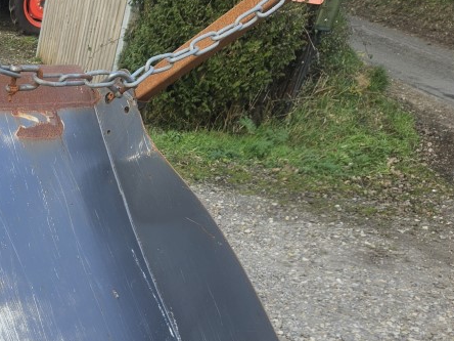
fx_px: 695
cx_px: -55
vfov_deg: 26.0
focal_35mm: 53
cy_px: 348
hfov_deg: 31.7
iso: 32
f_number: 1.8
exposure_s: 1/153
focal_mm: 5.4
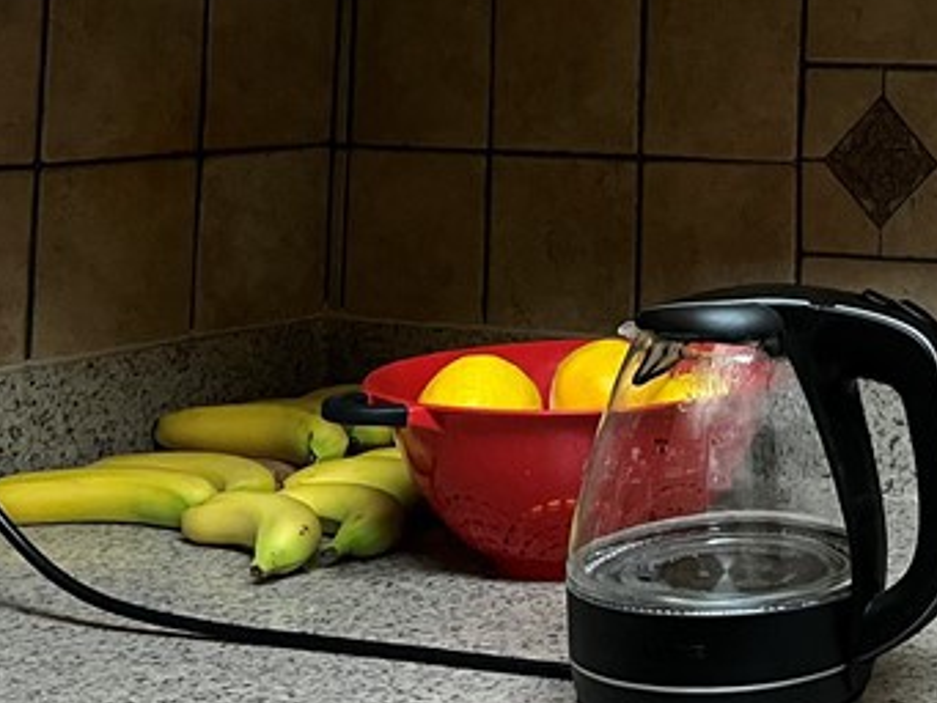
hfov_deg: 22.9
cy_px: -132
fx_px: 2112
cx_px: 1127
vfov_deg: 18.0
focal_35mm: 78
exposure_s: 1/60
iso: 320
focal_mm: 5.1
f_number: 1.6
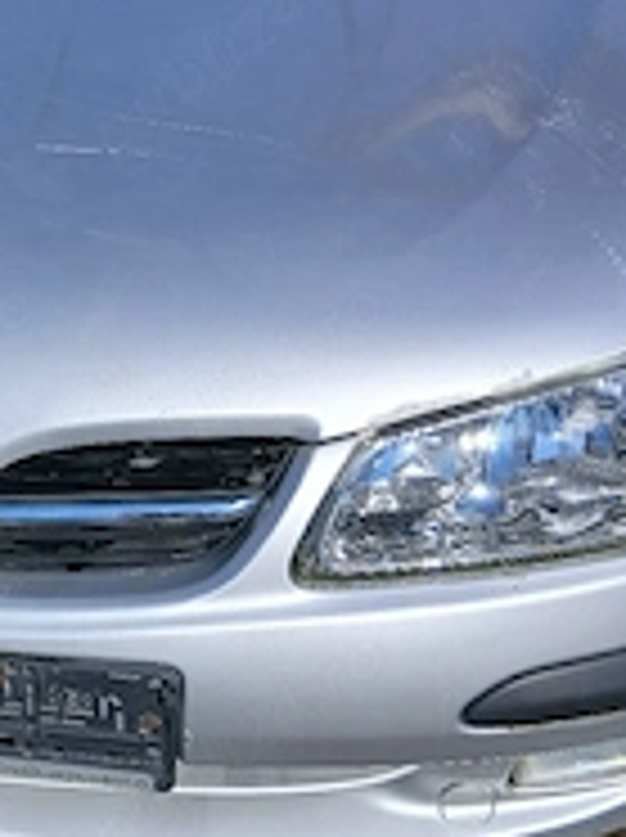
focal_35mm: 56
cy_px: 450
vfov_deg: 34.4
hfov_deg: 24.6
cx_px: -23
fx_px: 1353
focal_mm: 3.98
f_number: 1.8
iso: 20
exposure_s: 1/1000
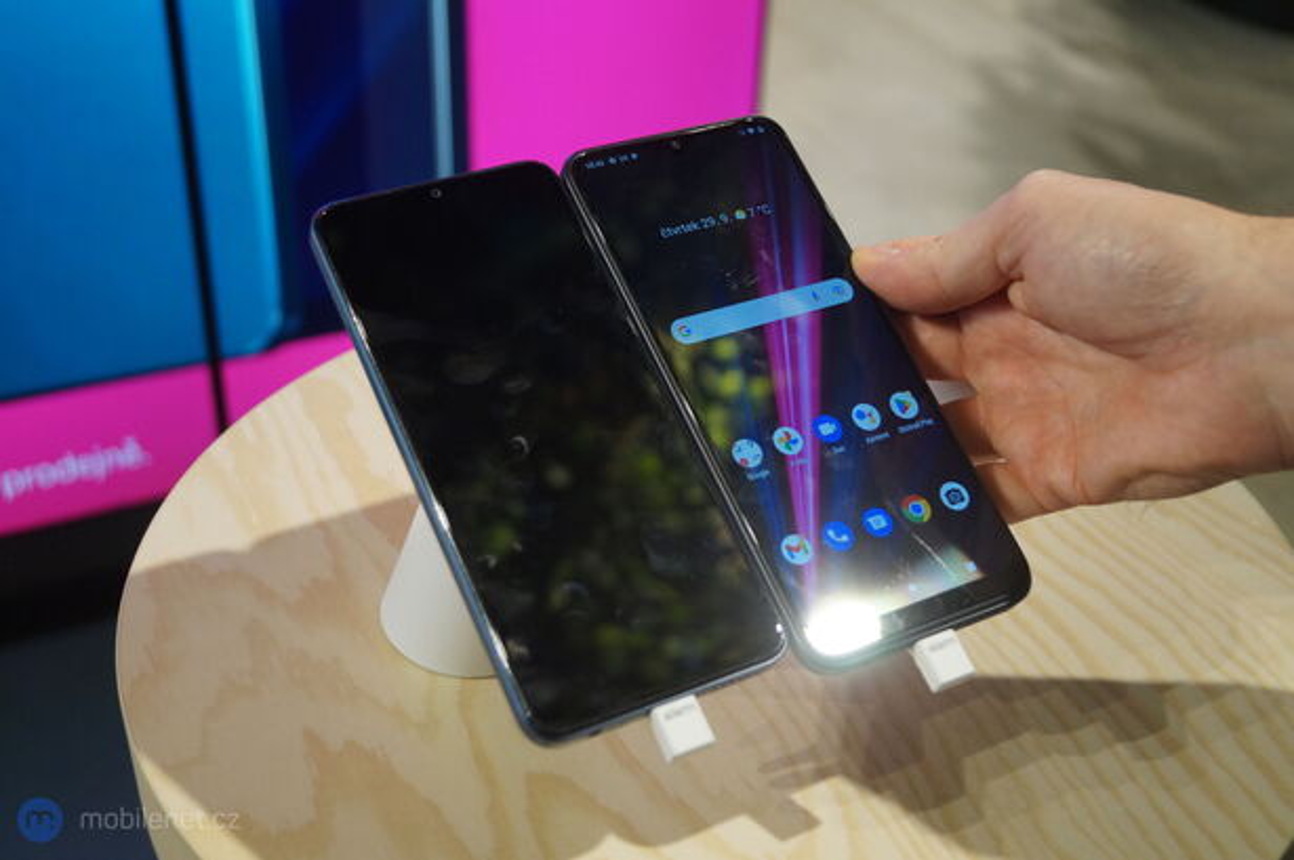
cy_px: 430
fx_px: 1616
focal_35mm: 45
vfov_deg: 29.8
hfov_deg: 43.6
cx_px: 647
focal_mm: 30
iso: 800
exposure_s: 1/160
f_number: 4.5
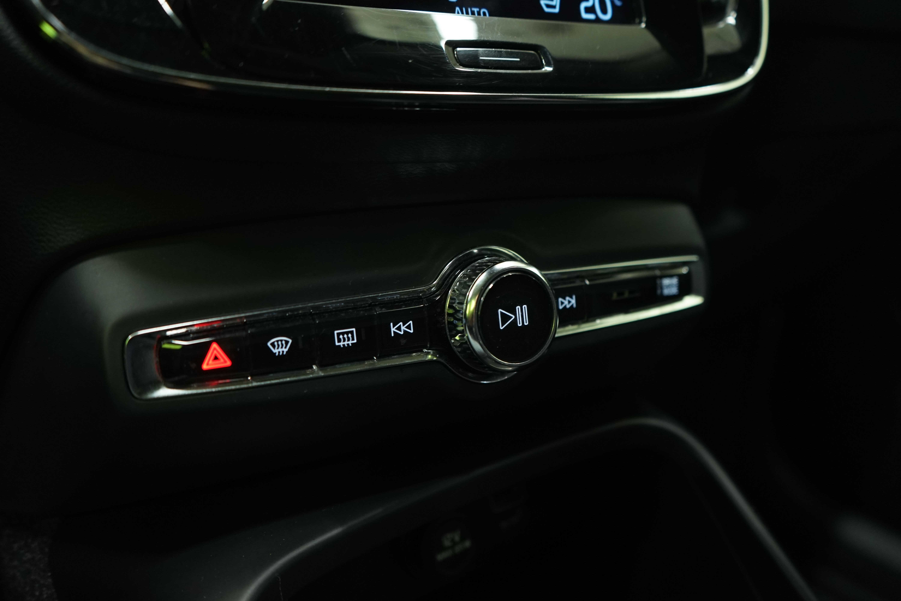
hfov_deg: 65.5
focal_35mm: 28
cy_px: 300
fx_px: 701
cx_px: 450
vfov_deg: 46.4
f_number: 3.5
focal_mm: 28
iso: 1000
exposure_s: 1/15
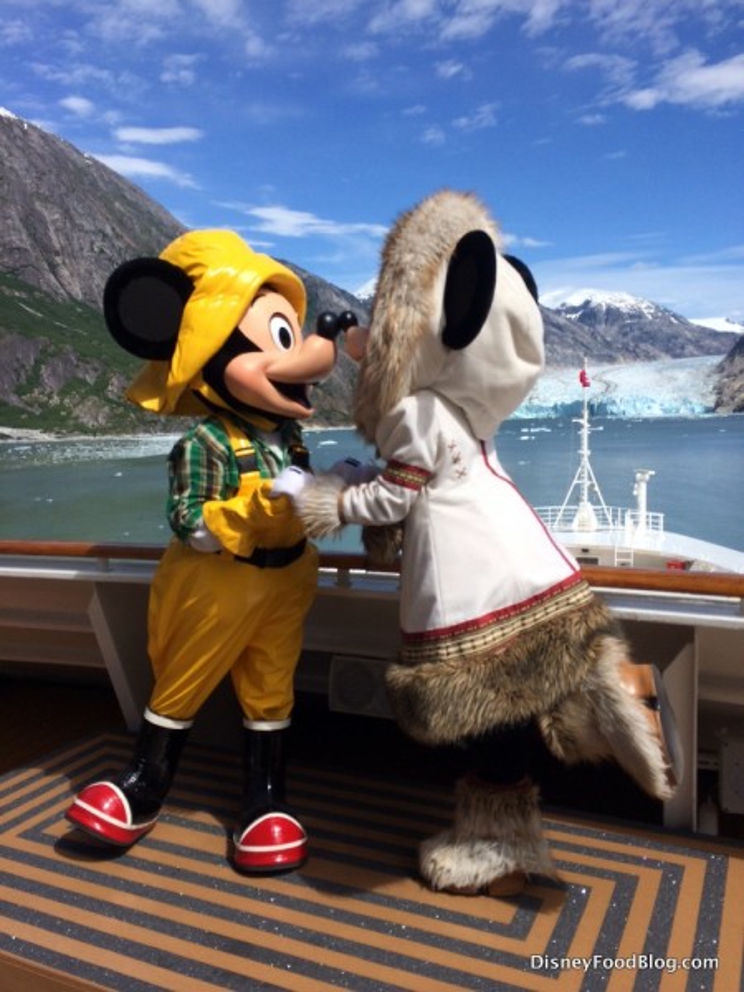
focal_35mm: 29
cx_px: 372
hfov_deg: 48.2
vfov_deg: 61.7
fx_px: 831
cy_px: 496
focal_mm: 4.15
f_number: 2.2
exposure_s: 1/3731
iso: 32
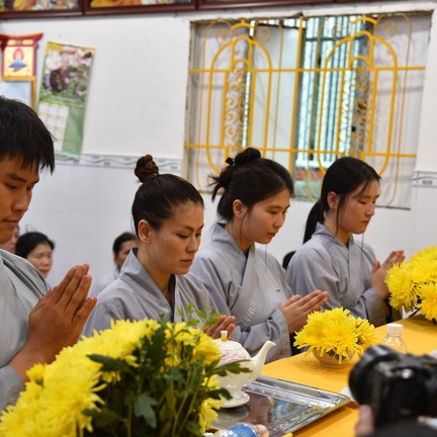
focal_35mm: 64
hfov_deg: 26.8
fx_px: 914
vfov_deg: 26.9
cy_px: 218
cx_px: 164
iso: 500
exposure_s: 1/60
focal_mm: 50
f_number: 4
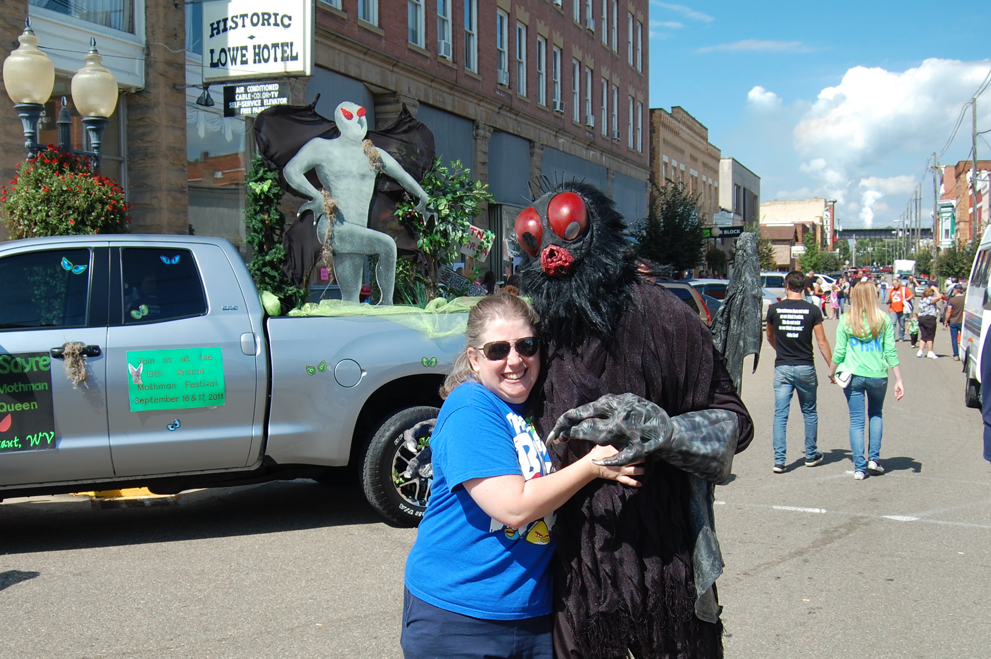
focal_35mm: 39
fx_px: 1073
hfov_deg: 49.6
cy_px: 357
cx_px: 483
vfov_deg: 34.1
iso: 200
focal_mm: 20
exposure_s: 1/200
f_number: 7.1
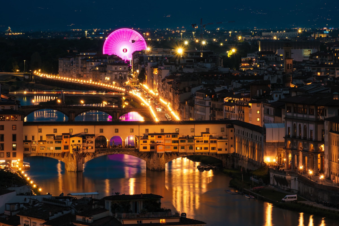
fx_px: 2156
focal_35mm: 229
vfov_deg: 6.0
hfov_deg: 9.0
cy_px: 113
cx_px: 170
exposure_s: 10
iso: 125
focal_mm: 152.6
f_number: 13
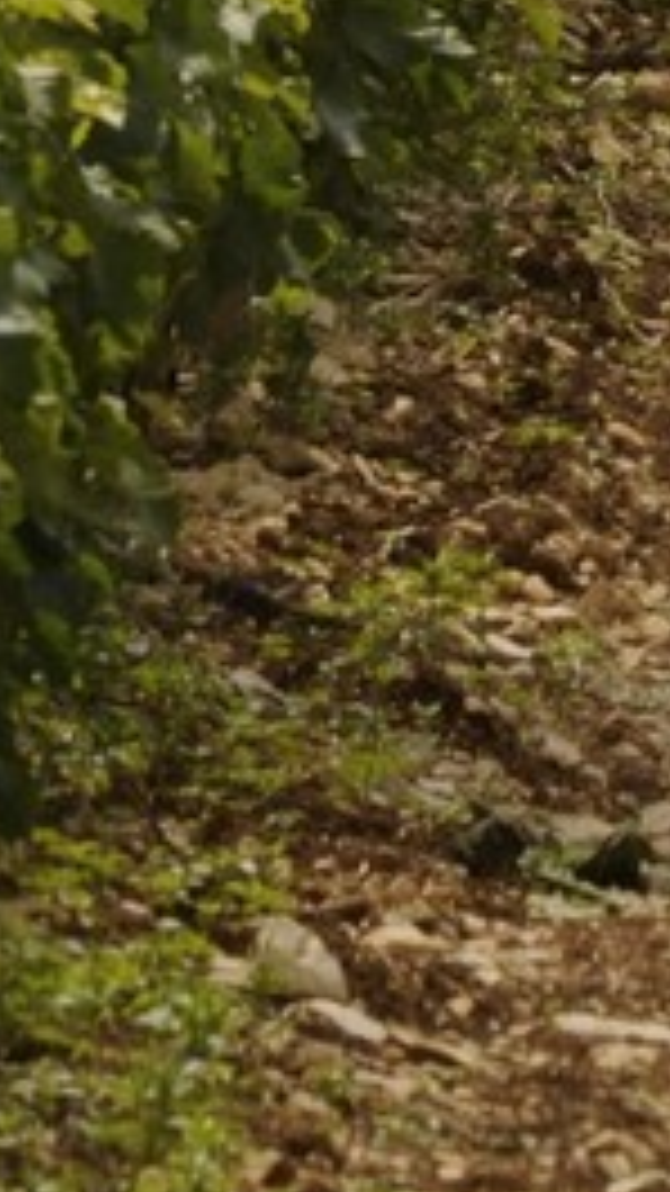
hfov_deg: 1.0
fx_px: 39997
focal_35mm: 1266
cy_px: -963
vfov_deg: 1.7
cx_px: 818
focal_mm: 200
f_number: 18
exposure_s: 1/320
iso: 400
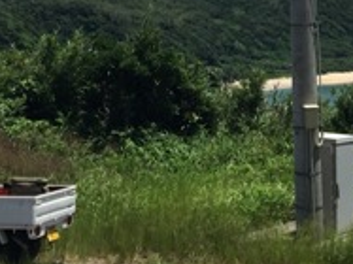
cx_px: 238
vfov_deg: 11.1
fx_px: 1264
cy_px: -221
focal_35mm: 124
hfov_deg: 15.9
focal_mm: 4.15
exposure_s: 1/2825
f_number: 2.2
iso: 32
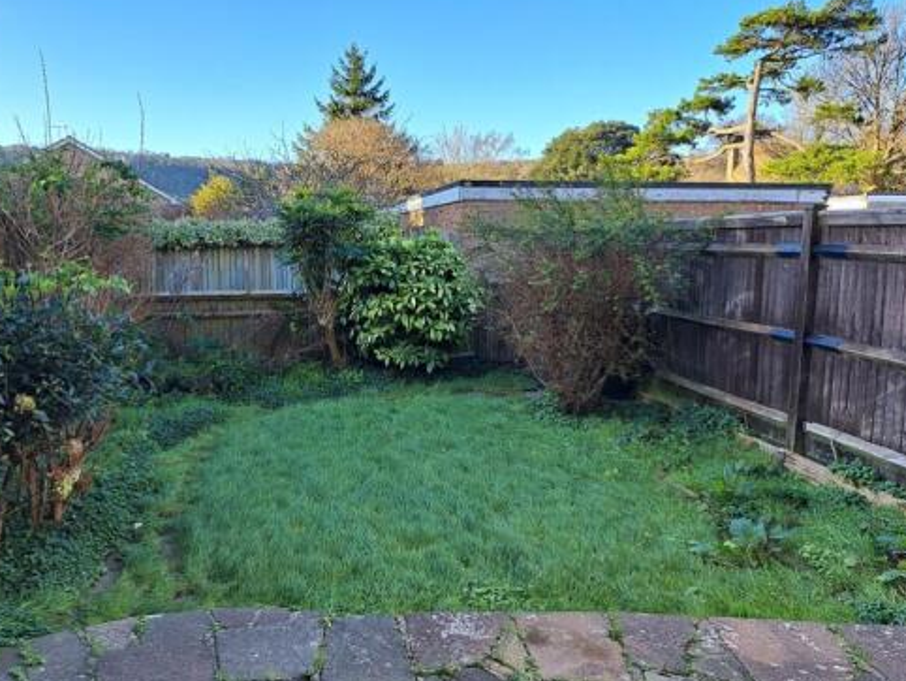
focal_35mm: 29
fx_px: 759
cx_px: 369
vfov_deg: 48.3
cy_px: 351
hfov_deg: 61.2
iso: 50
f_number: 1.8
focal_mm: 5.23
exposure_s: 1/148
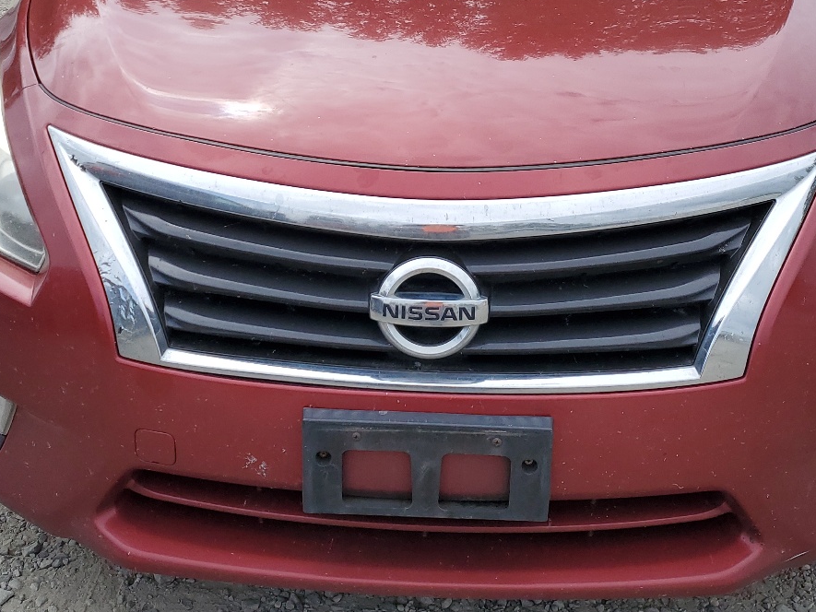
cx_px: 421
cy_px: 145
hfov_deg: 40.4
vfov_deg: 30.3
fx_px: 1108
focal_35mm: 47
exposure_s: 1/3333
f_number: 1.5
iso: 50
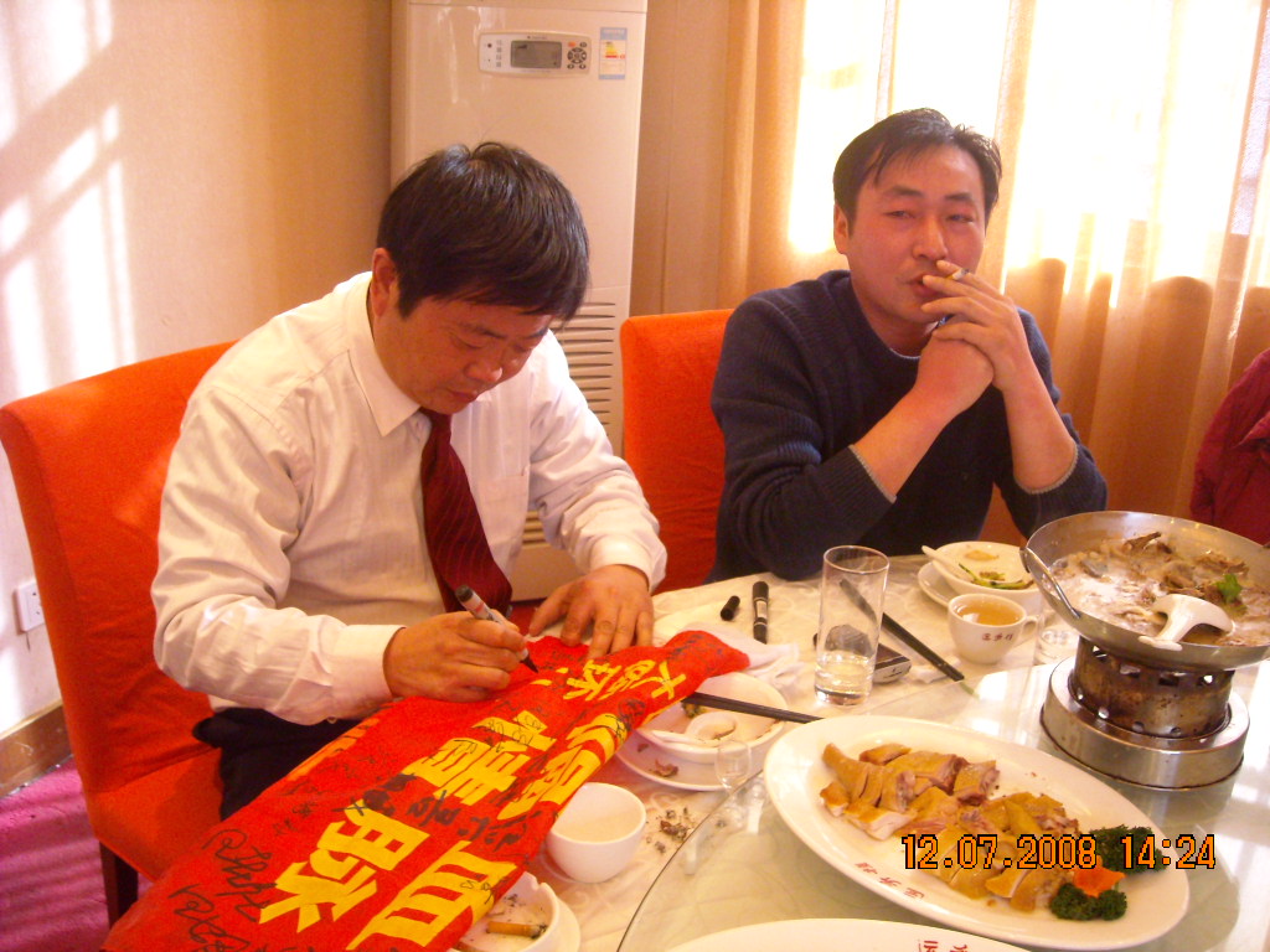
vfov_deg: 40.7
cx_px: 635
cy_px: 476
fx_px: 1284
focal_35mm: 35
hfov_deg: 52.6
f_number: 2.8
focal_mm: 5.7
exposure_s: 1/60
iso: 366
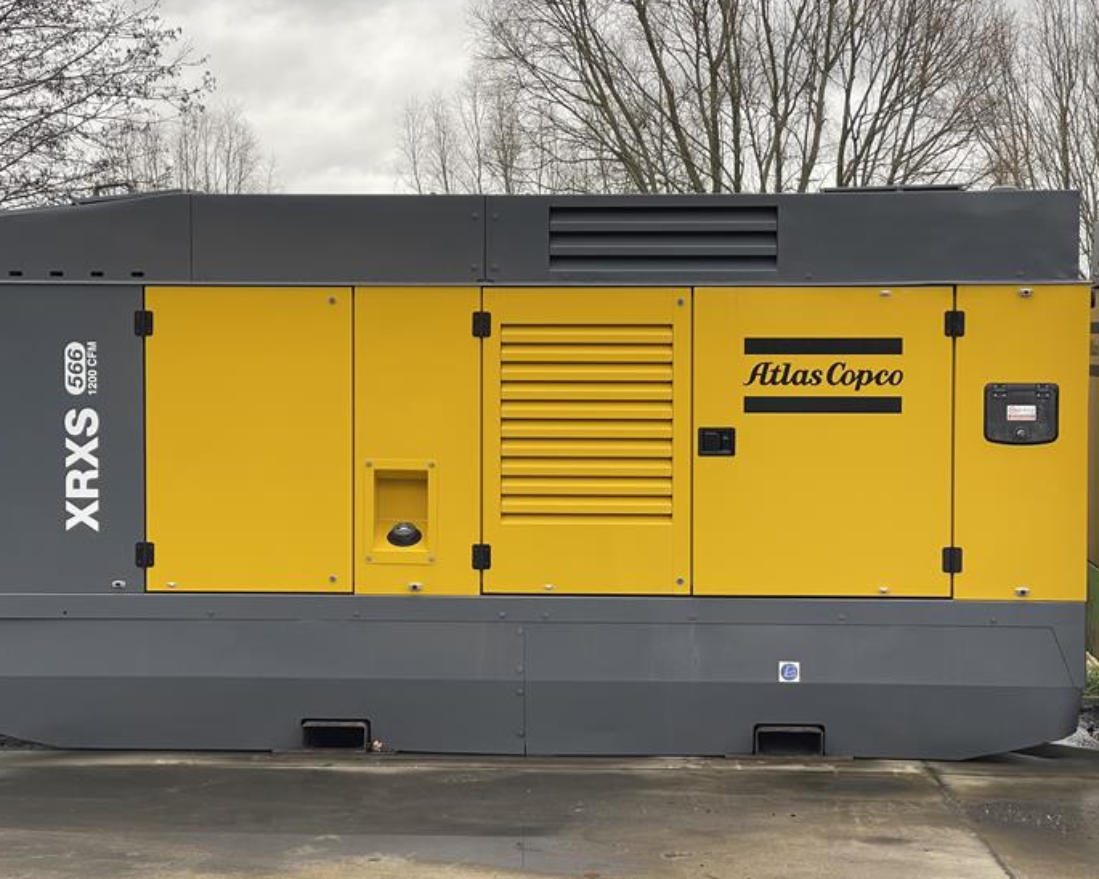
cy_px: 435
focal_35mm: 73
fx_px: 2374
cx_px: 520
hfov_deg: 26.1
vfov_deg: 21.0
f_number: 2.2
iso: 32
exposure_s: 1/99
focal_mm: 7.5
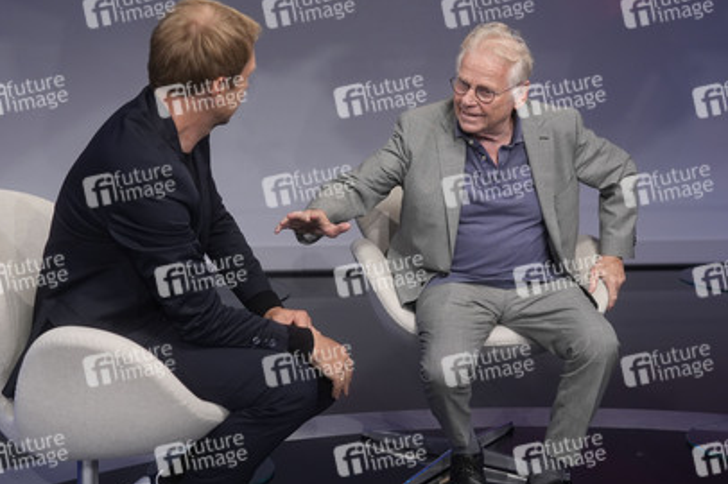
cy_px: 231
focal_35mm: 50
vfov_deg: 26.9
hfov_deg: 39.6
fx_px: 1010
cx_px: 333
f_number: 2.2
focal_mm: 30
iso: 640
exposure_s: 1/250
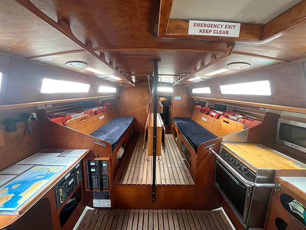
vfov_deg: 89.9
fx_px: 115
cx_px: 153
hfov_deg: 106.2
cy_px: 115
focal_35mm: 13
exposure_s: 1/63
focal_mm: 1.57
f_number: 1.8
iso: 250
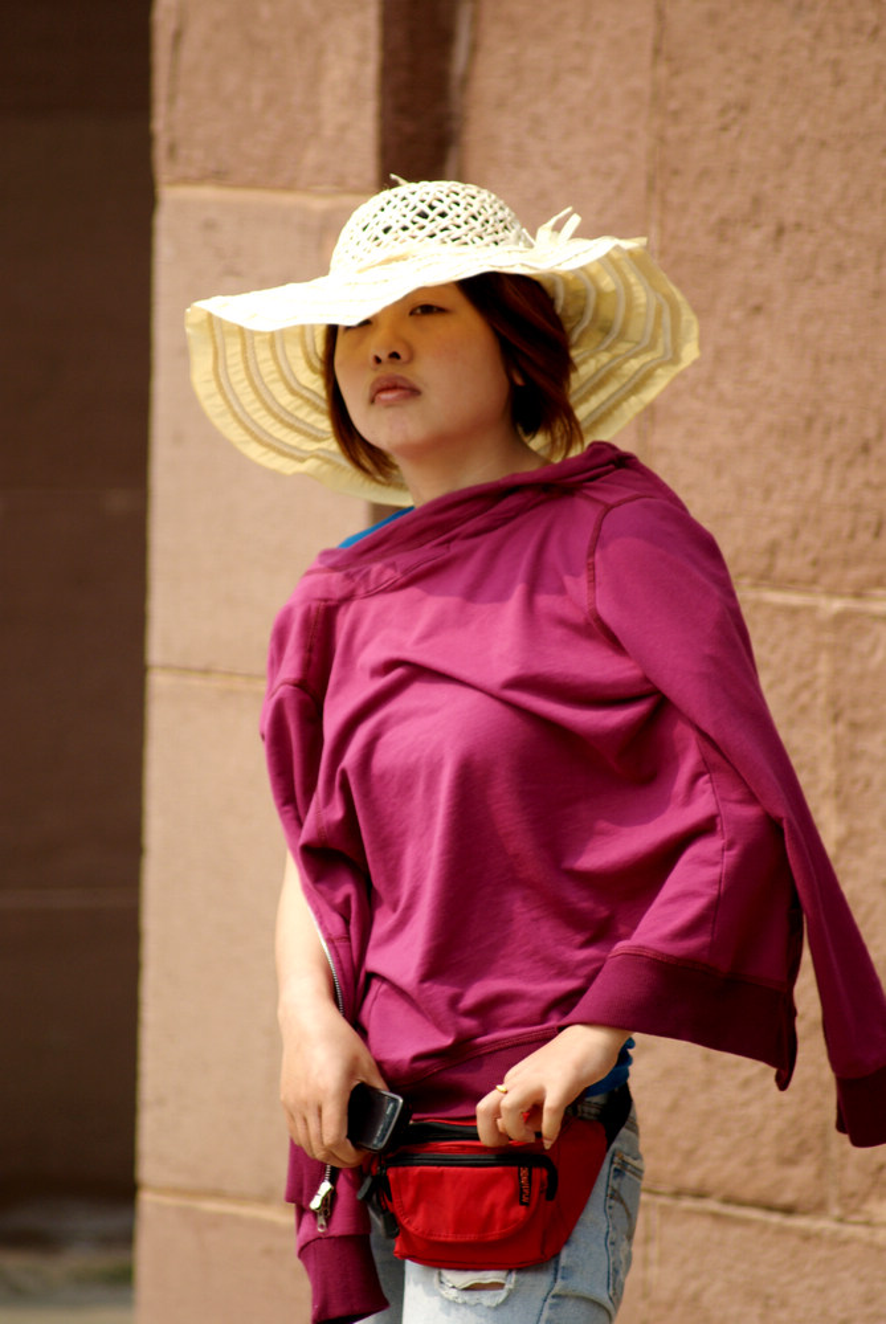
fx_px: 16571
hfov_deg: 3.1
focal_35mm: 450
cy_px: 662
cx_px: 443
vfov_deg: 4.6
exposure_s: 1/320
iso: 100
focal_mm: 300
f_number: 5.6
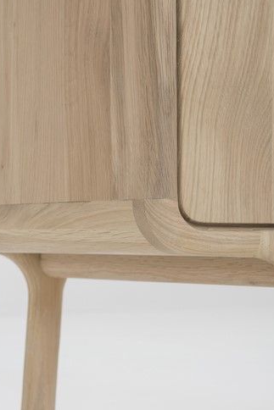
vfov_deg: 16.5
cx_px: 162
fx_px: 1415
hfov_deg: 11.1
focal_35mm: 124
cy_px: 268
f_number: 13
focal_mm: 60
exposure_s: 1/250
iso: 100
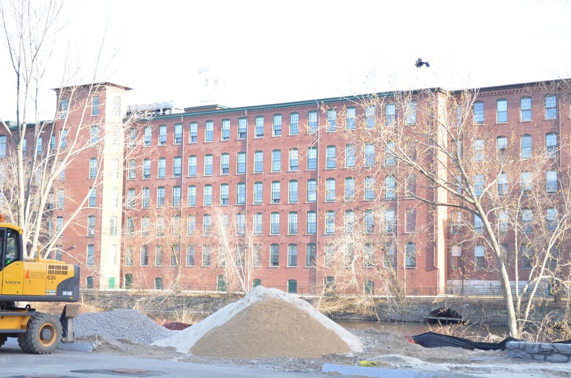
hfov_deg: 33.5
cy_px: 189
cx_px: 286
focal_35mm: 60
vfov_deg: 22.5
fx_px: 949
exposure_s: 1/160
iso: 320
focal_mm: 40
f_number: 6.3
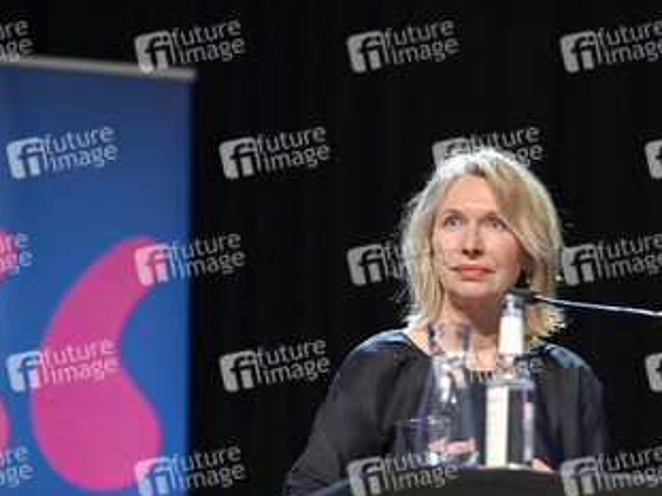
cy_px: 313
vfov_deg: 8.2
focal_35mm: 181
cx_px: 431
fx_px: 3460
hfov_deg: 10.9
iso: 1600
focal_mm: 130
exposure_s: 1/320
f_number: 2.8
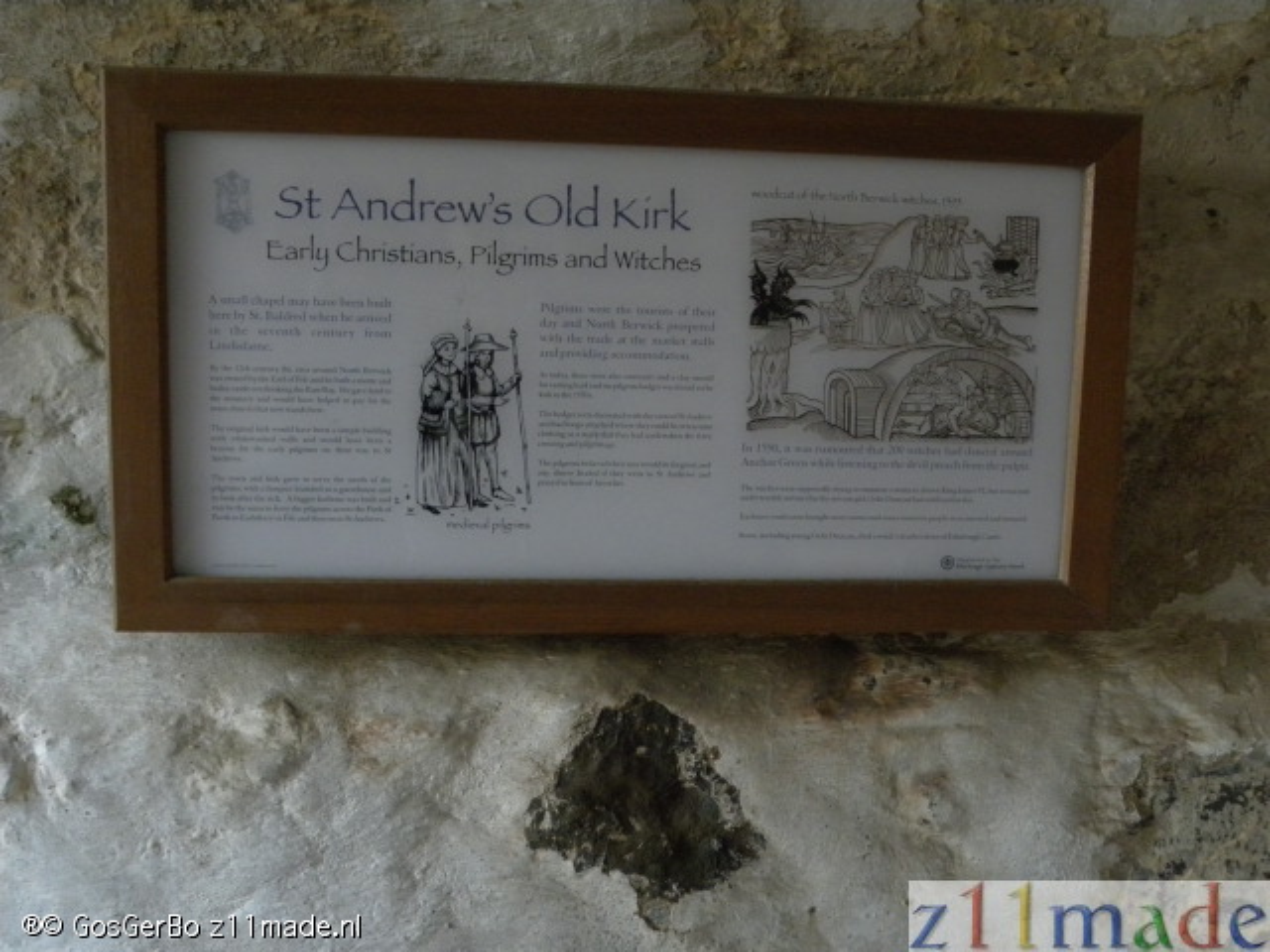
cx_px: 635
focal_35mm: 33
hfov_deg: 55.4
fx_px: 1211
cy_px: 476
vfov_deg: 42.9
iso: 400
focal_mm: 5.9
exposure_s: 1/13.3
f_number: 2.8
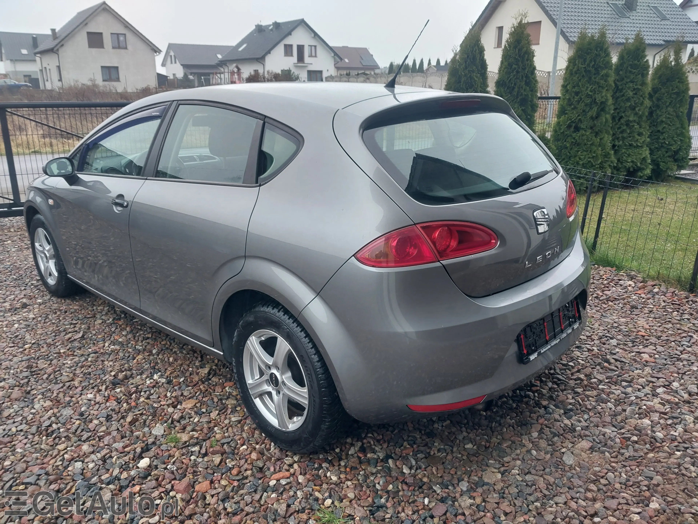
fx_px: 605
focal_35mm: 30
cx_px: 349
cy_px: 262
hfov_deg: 60.0
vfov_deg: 46.8
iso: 40
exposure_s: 1/50
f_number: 1.8
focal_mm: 4.6
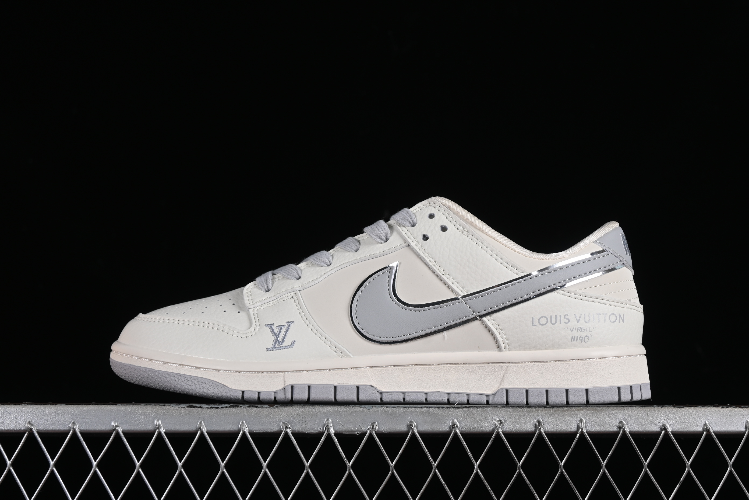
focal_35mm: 75
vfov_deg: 18.2
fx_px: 1560
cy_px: 250
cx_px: 374
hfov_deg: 27.0
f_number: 8
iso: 160
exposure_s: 1/100
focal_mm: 50
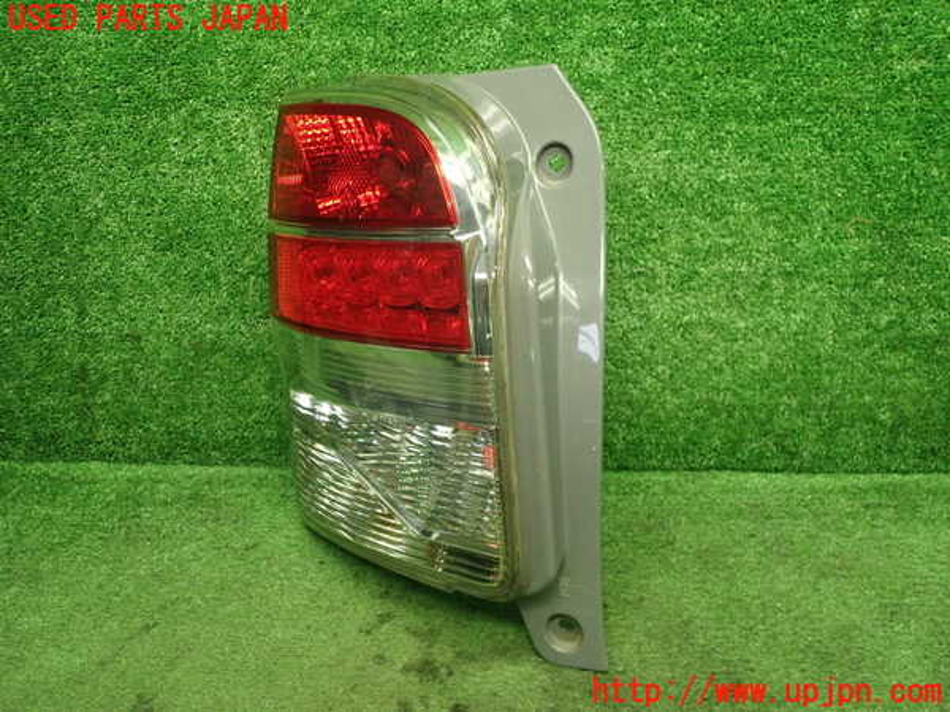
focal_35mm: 30
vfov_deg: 46.8
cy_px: 356
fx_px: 823
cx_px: 475
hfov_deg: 60.0
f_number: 2.3
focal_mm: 5.5
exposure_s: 1/125
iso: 800
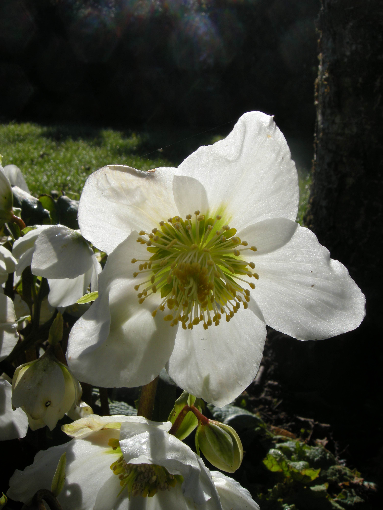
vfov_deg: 52.6
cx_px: 192
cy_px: 255
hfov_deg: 40.7
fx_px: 516
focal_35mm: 35
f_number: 6.8
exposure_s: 1/268
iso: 64
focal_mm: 7.5
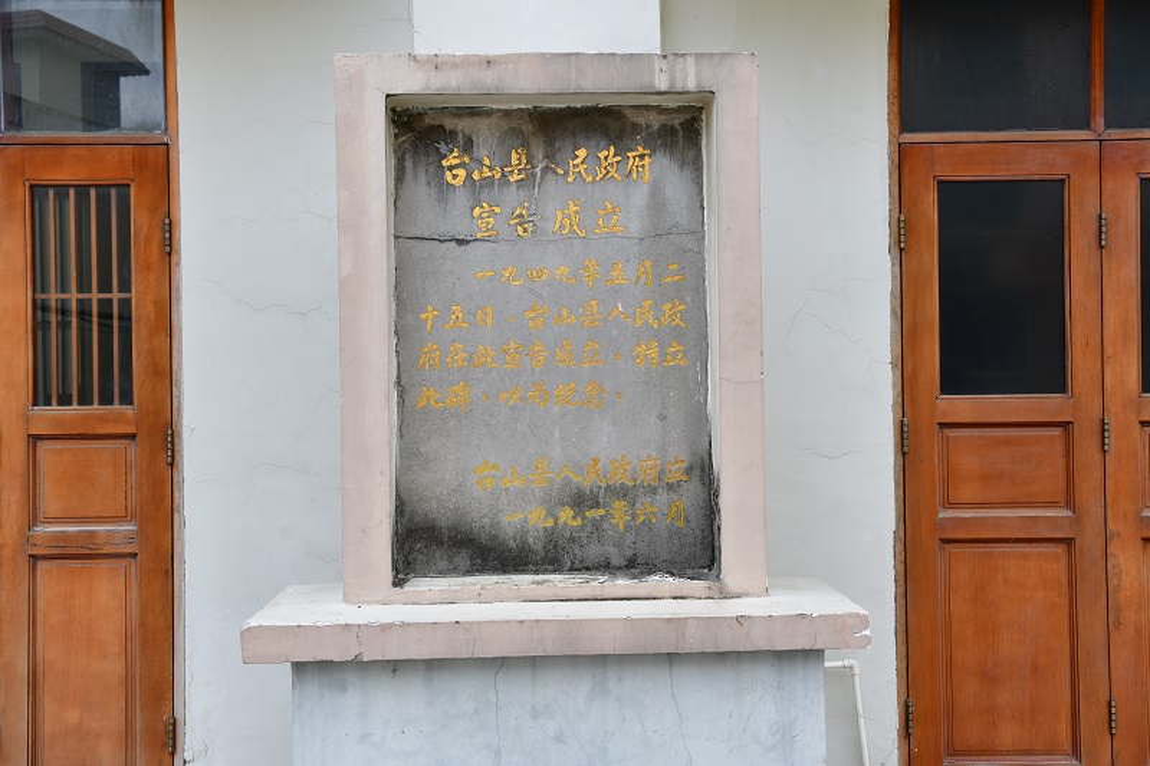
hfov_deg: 53.1
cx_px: 575
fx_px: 1150
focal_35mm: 36
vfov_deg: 36.9
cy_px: 383
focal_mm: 36
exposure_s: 1/160
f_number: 6.3
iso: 125
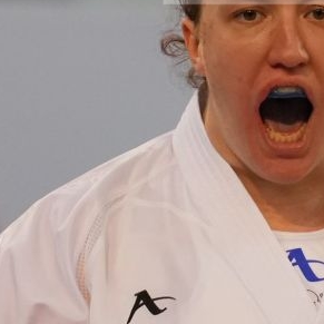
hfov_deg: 1.1
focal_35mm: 1578
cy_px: 297
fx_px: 16710
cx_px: 267
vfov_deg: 1.1
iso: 1250
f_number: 2.8
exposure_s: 1/1000
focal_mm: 200
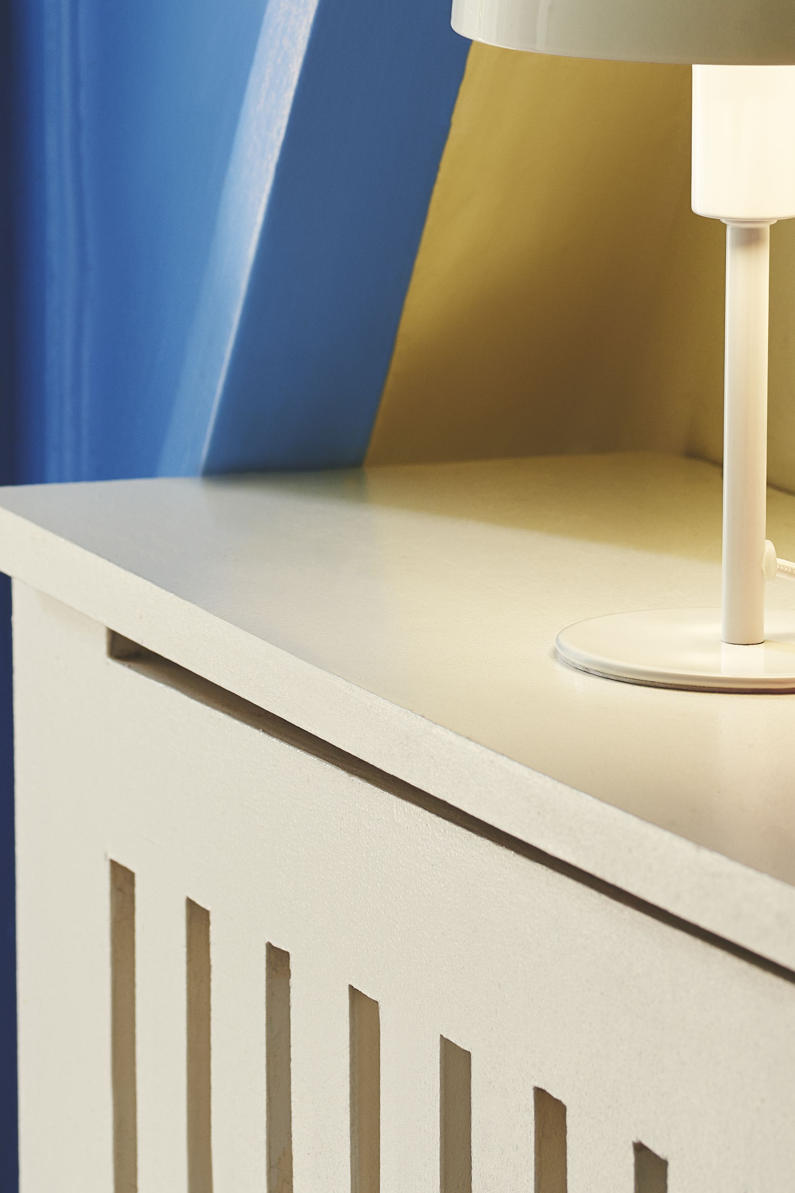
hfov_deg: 6.2
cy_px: -253
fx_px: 7286
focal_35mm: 220
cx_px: 380
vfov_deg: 9.2
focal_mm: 85
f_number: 5.6
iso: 100
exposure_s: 2
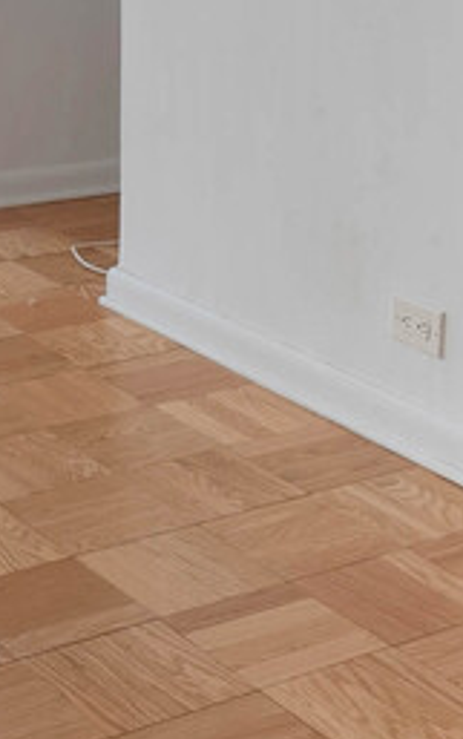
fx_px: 1915
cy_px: -221
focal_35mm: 95
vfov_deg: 20.0
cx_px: 22
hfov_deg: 13.6
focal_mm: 16
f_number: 7.1
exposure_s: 10
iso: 100
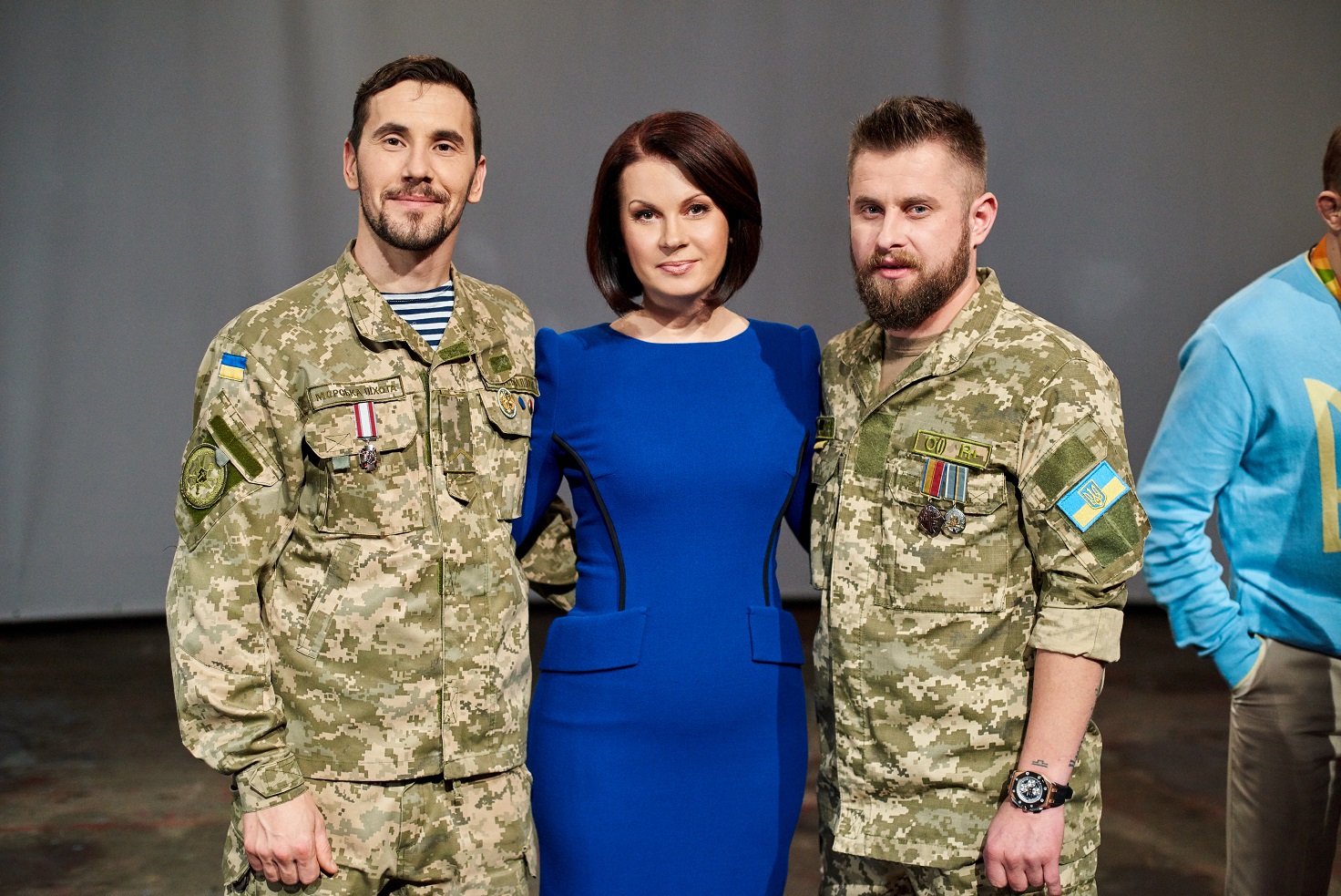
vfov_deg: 27.0
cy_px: 448
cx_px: 670
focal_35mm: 50
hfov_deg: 39.6
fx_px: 1863
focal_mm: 50
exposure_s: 1/125
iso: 2000
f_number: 2.8
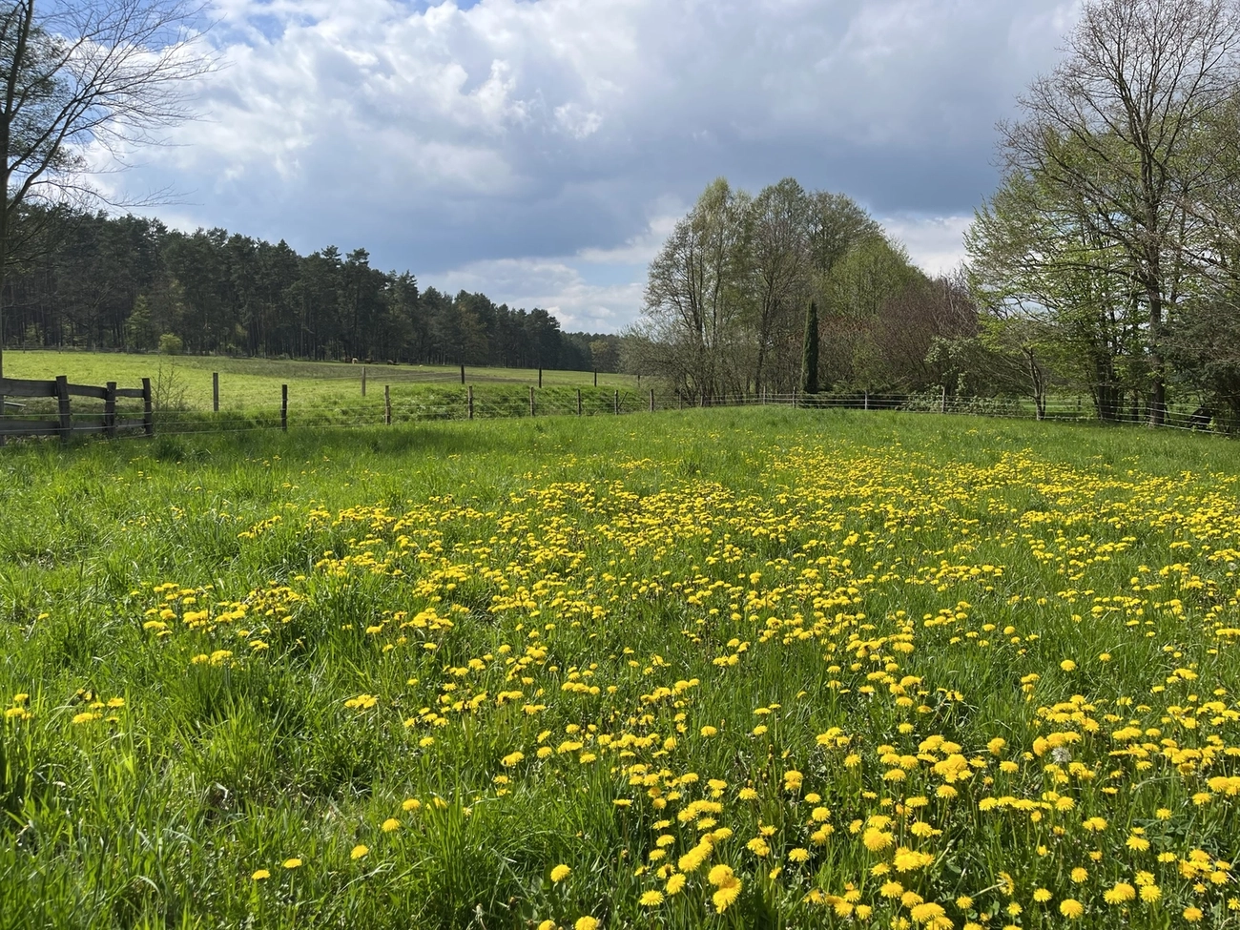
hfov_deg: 67.3
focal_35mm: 26
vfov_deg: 53.1
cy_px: 465
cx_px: 620
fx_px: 931
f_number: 1.6
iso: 50
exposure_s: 1/3413
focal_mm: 5.1
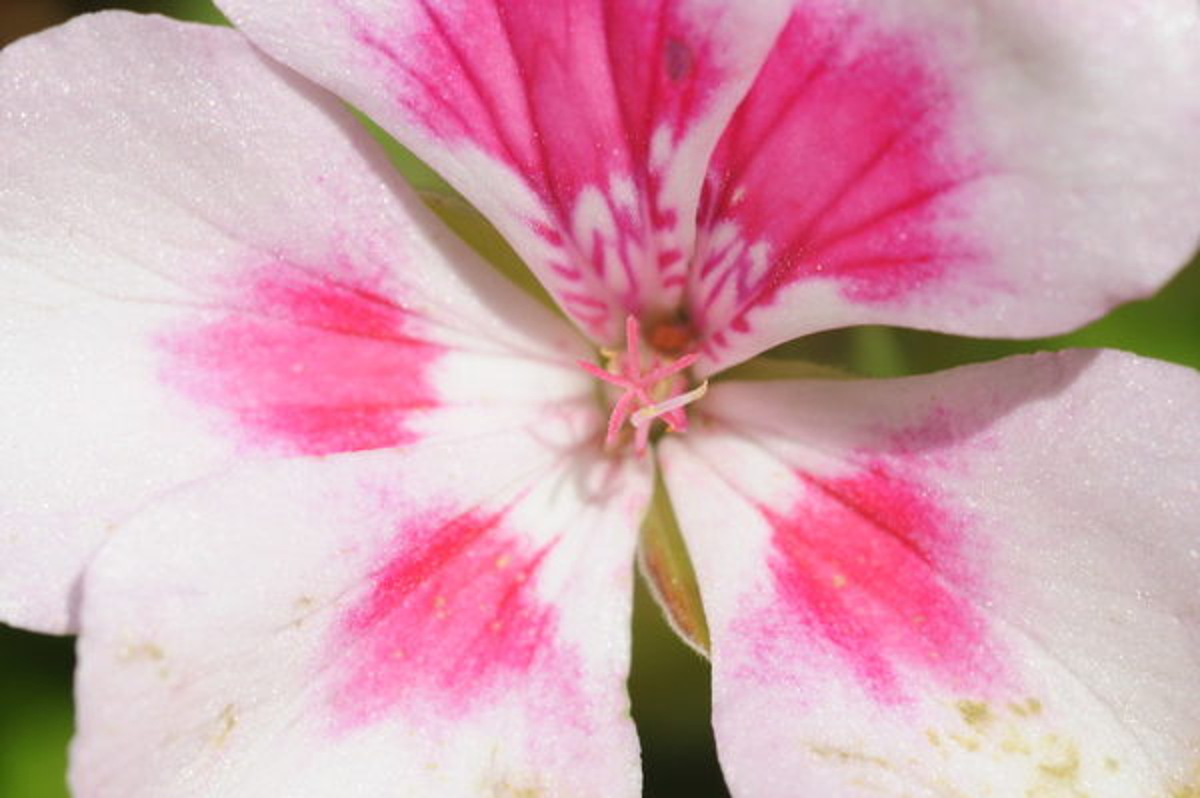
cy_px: 399
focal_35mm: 123
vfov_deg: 11.1
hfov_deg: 16.7
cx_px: 600
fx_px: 4097
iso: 500
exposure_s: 1/320
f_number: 14
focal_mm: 82
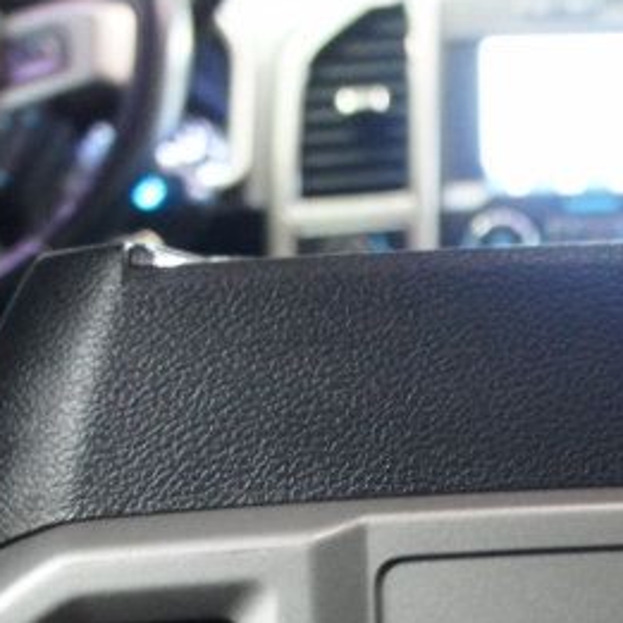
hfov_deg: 18.6
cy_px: 751
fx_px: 1833
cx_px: 664
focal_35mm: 90
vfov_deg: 18.3
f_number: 3.5
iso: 1600
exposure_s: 1/10
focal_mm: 18
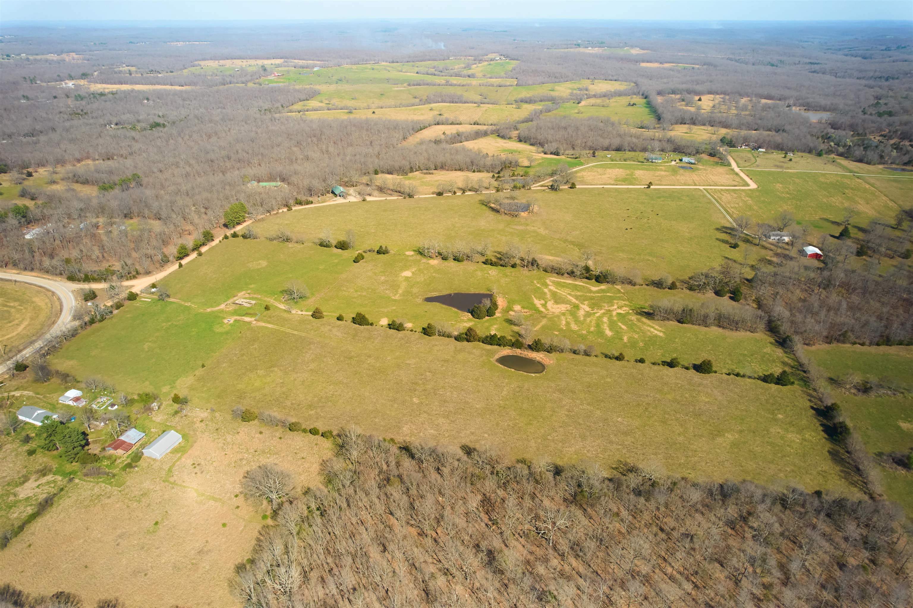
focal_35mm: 22
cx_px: 456
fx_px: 558
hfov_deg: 78.6
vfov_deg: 57.2
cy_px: 304
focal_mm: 8.38
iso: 200
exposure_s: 1/60
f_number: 2.8
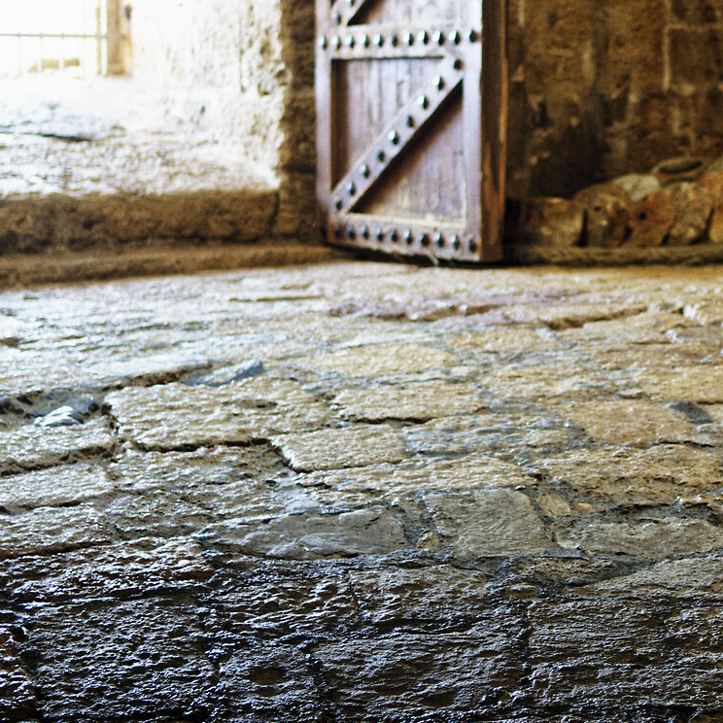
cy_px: 256
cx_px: 533
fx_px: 2268
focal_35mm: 96
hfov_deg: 18.0
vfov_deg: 18.1
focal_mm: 35
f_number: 1.8
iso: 250
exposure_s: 1/40
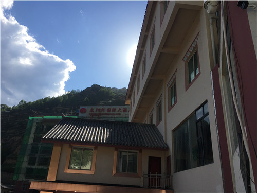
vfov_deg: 48.2
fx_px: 215
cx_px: 128
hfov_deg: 61.7
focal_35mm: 29
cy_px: 96
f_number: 2.2
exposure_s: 1/2564
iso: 25
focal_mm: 4.15
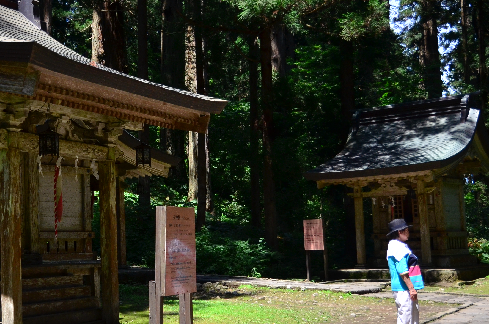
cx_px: 110
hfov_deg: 33.2
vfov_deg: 22.9
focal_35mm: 59
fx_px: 800
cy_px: 148
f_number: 4.5
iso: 400
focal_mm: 22
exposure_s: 1/1600
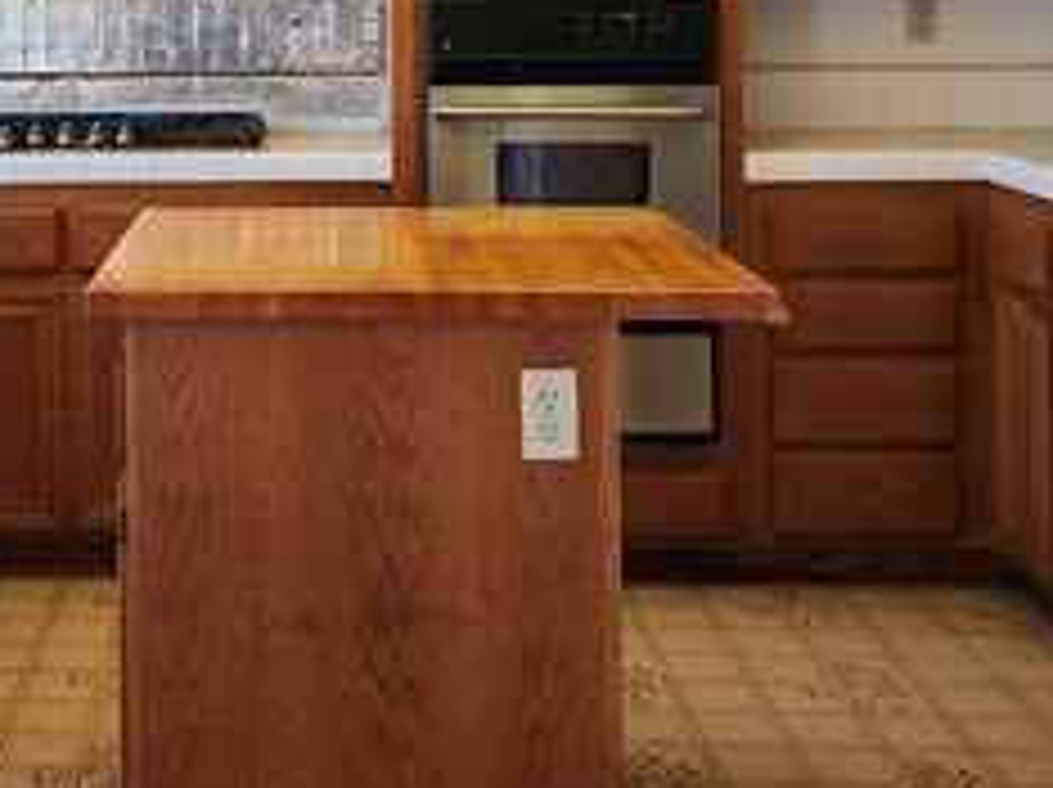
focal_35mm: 63
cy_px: 50
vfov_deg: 22.6
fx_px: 1914
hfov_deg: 29.8
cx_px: 162
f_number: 1.8
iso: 125
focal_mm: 5.4
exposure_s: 1/180
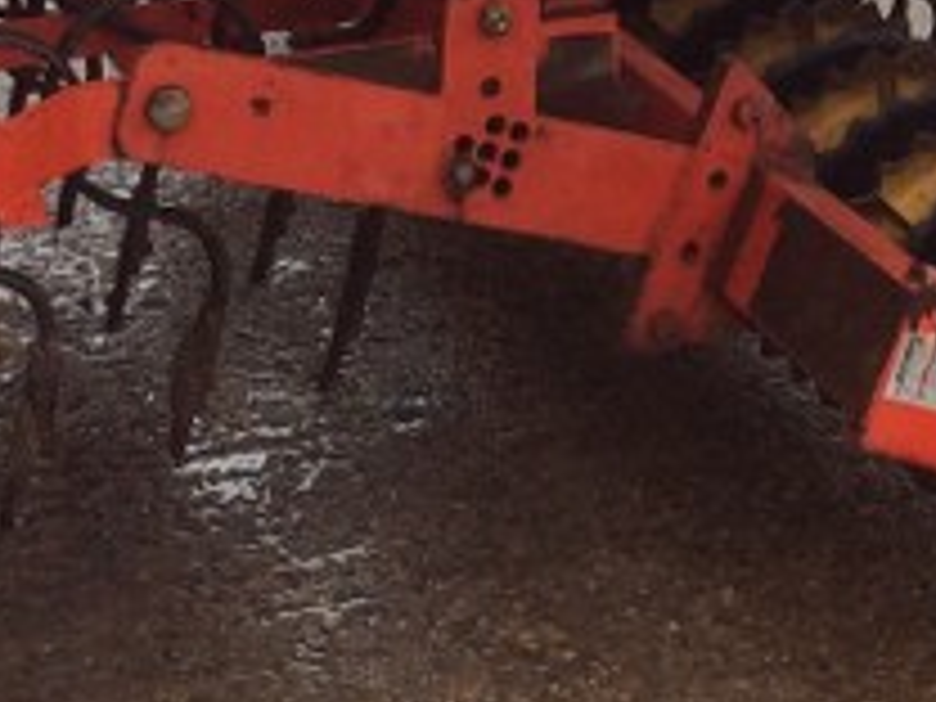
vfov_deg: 11.3
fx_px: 3326
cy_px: -518
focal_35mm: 123
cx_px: 765
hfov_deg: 15.9
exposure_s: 1/196
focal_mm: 3.3
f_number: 2.4
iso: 32
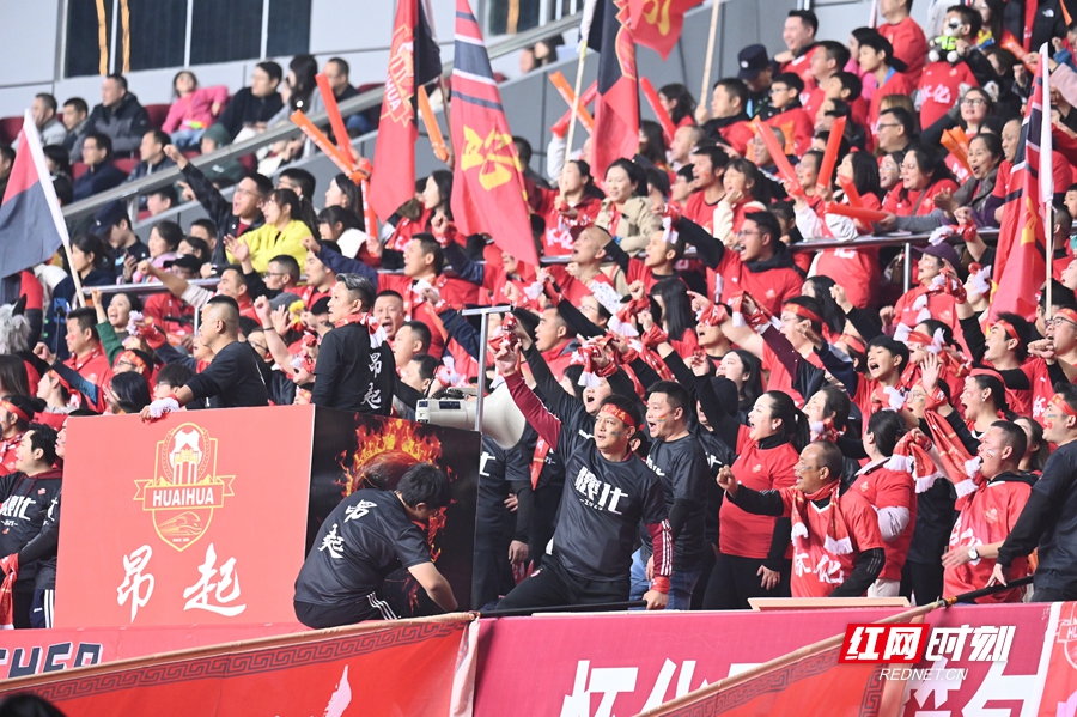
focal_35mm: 300
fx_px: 8970
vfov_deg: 4.6
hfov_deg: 6.9
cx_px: 538
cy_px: 358
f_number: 4
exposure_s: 1/250
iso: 5600
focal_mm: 300
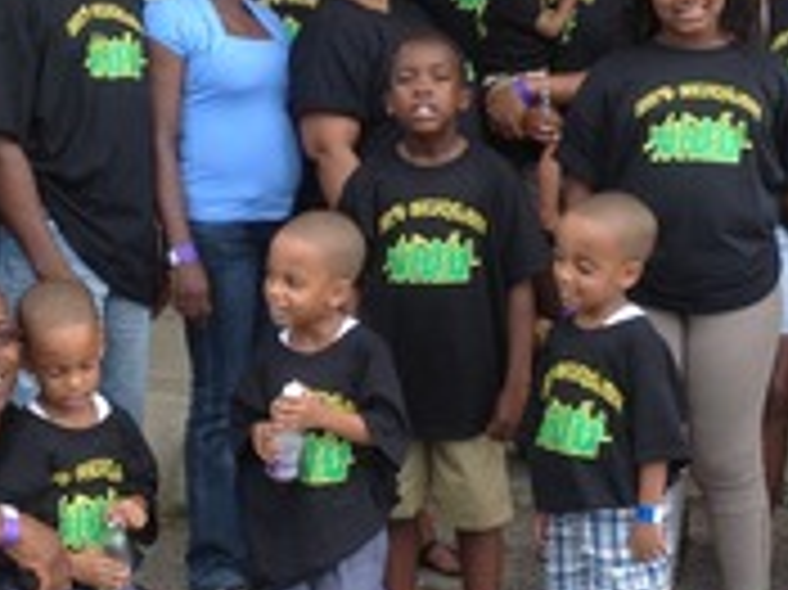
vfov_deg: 16.4
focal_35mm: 90
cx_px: 455
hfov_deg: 21.8
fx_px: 2047
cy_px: 261
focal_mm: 4.28
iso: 80
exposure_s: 1/246
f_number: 2.4
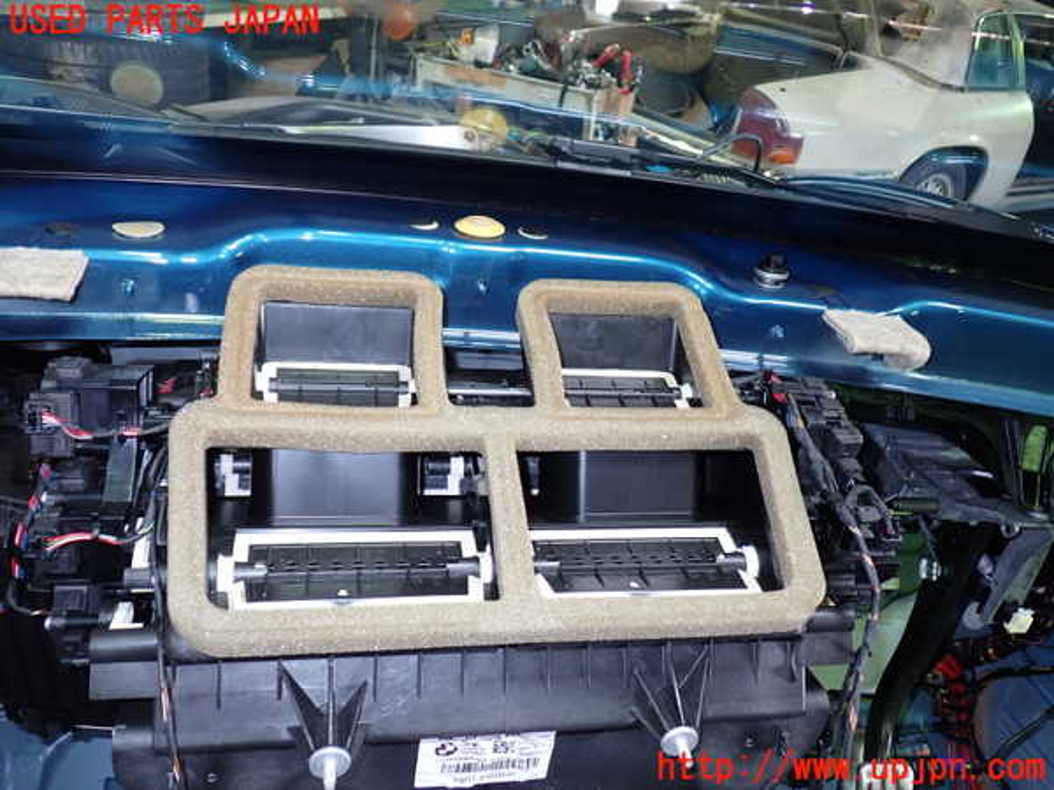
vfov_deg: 46.8
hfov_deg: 60.0
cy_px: 395
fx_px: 913
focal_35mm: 30
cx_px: 527
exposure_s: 1/30
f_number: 2.3
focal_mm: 5.4
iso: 200
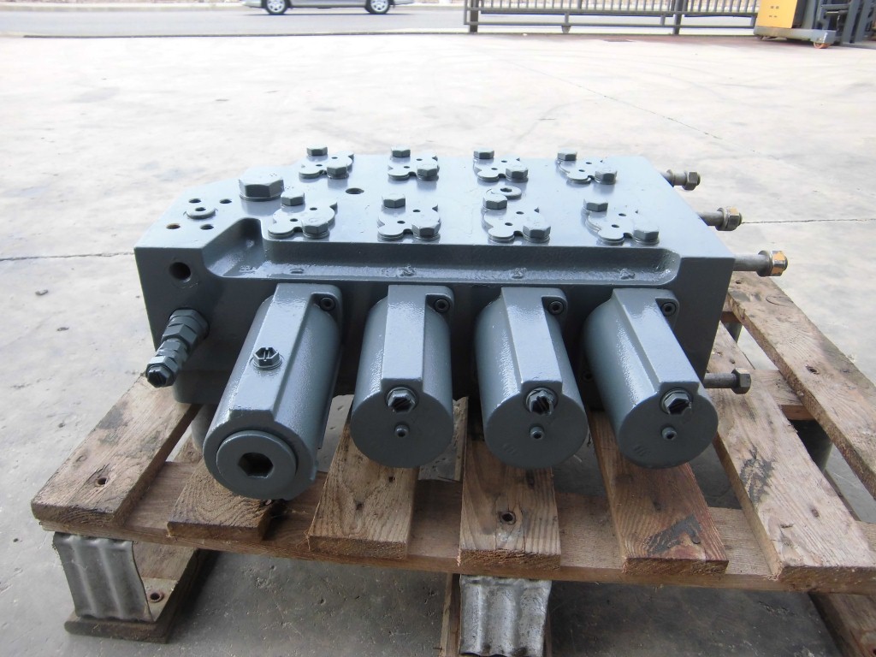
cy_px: 328
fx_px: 658
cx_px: 438
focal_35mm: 26
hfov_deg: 67.3
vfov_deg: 53.1
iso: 100
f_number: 2.8
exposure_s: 1/160
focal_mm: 4.7
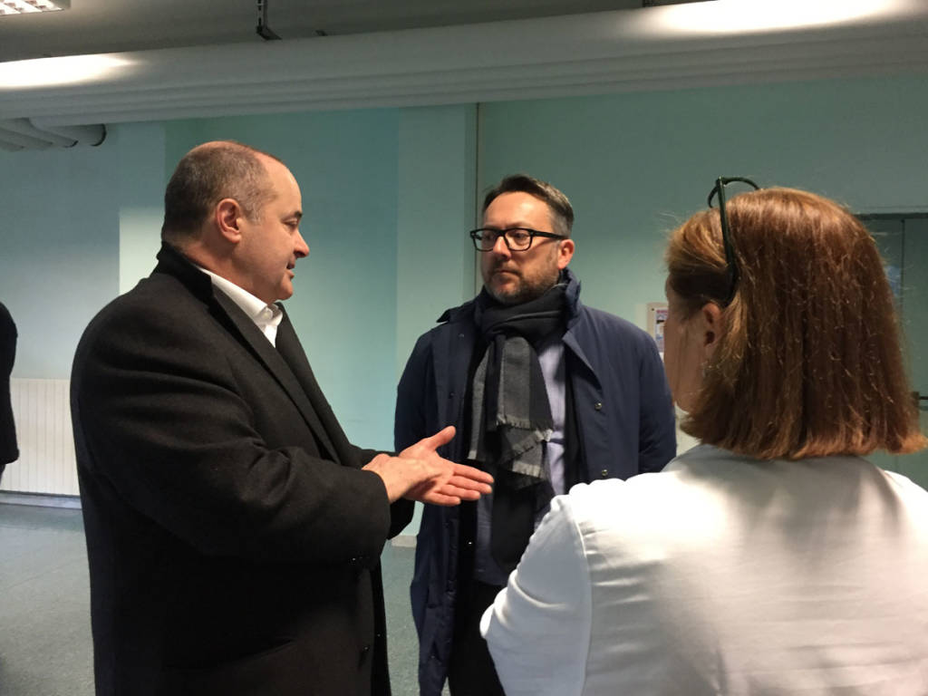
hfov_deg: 61.7
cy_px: 348
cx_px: 464
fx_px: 777
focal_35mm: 29
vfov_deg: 48.2
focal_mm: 4.15
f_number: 2.2
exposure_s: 1/33
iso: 250
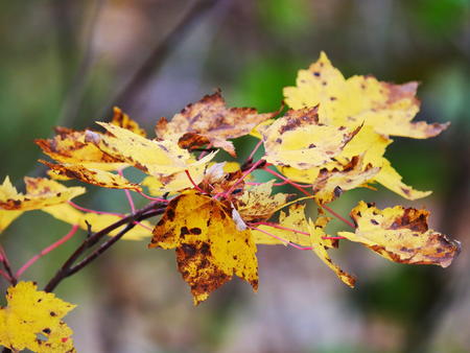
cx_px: 235
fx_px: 4809
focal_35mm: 354
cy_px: 176
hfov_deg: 5.6
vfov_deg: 4.2
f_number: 4.7
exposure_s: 1/400
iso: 800
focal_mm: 177
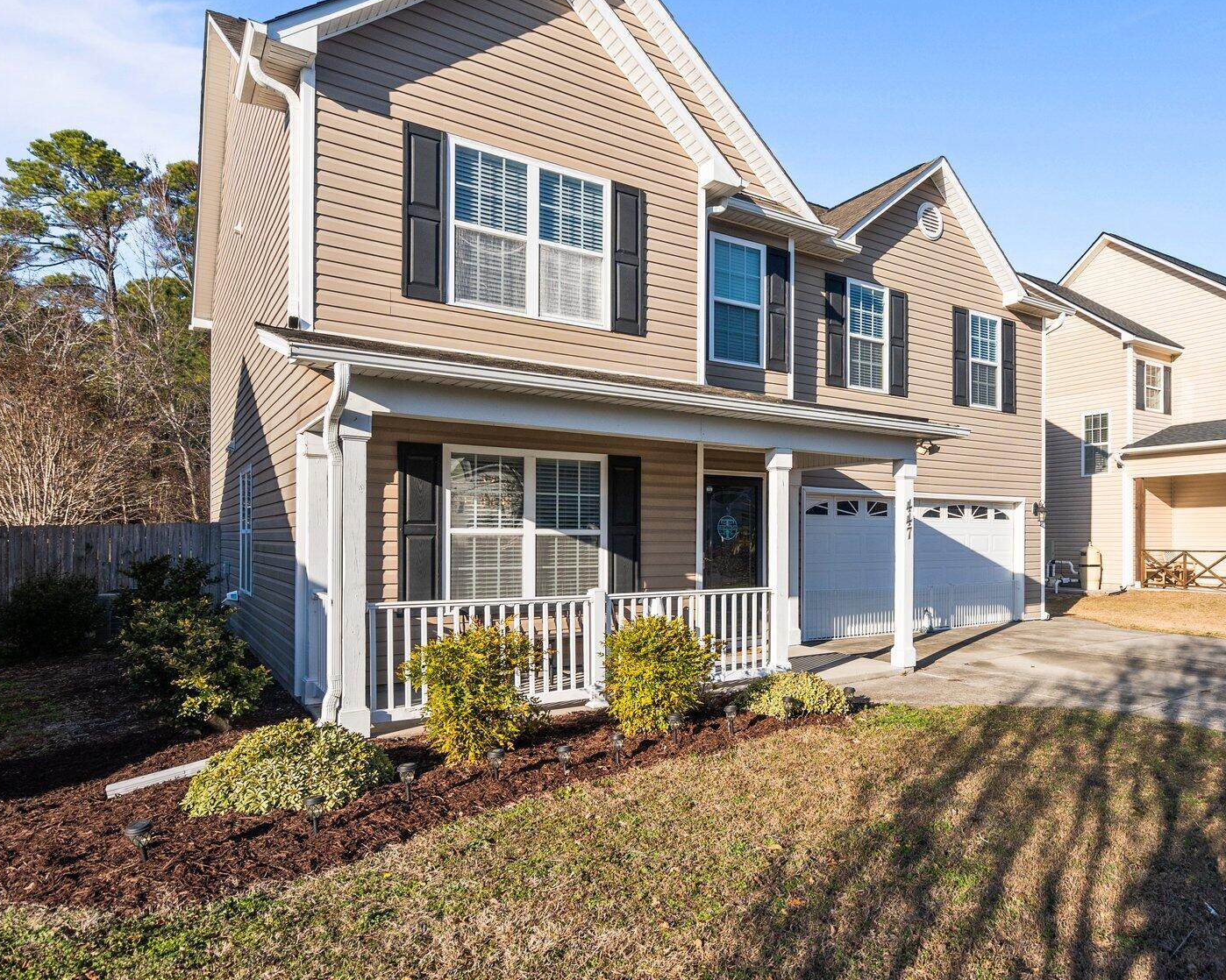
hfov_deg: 72.7
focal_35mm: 22
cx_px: 820
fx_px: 798
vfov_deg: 63.1
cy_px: 483
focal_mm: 16
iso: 250
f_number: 4
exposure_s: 1/3200
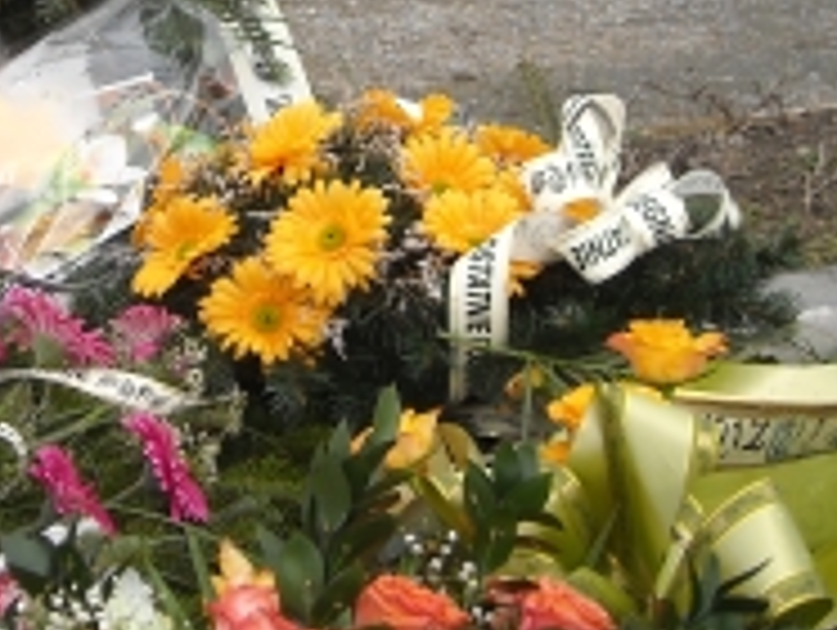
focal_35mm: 94
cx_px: 117
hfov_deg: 20.5
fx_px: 2276
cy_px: 70
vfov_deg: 15.6
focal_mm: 5.7
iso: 64
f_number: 2.8
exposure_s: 1/384
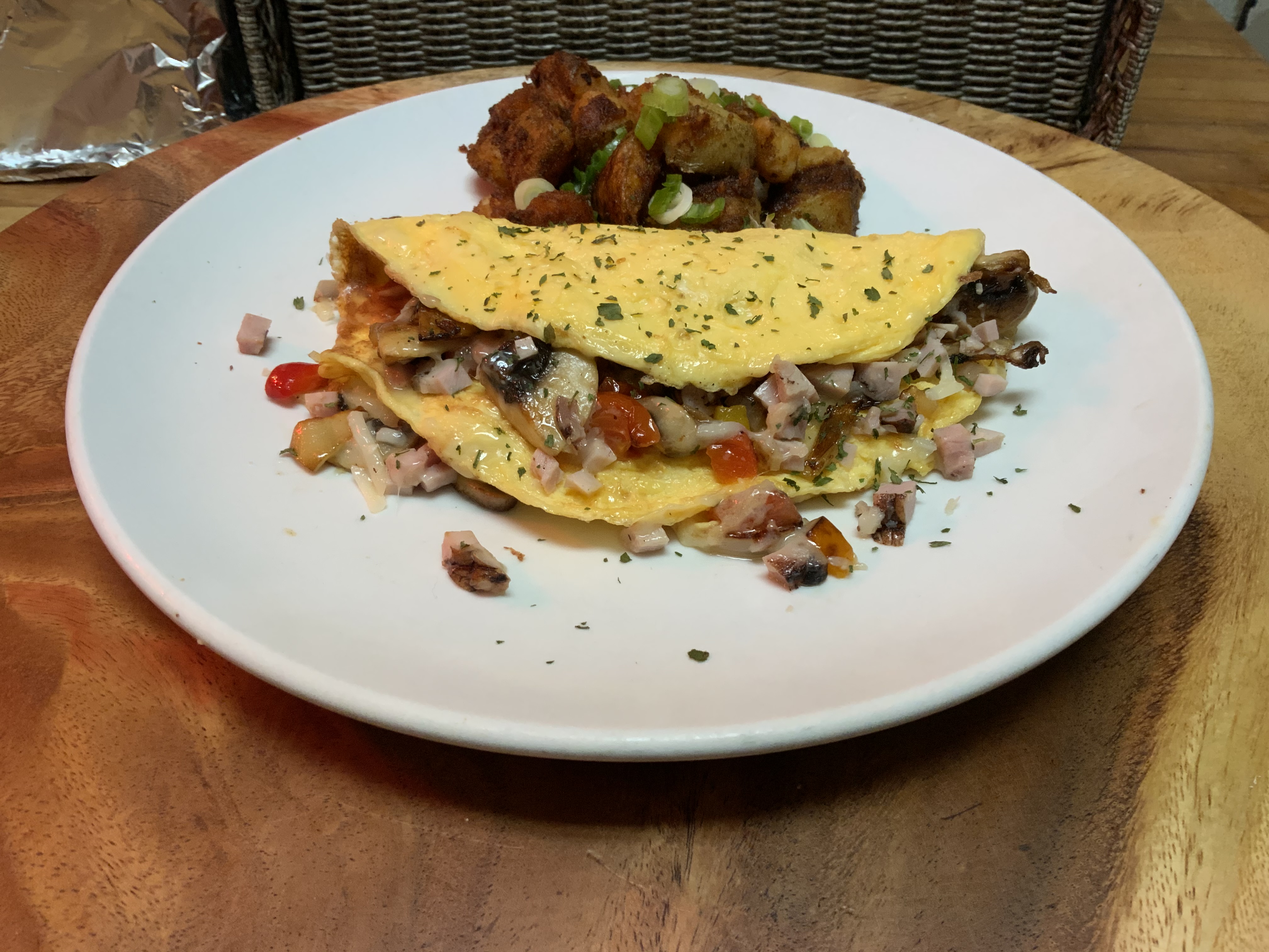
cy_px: 476
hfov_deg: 61.7
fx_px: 1063
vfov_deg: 48.2
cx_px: 634
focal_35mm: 29
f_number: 1.8
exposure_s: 1/60
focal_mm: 3
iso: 100
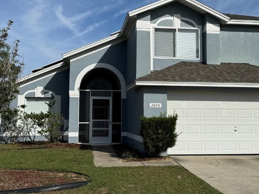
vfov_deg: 32.8
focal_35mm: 44
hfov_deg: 42.9
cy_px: 82
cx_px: 137
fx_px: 329
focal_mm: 6.86
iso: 80
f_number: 1.78
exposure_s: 1/12346
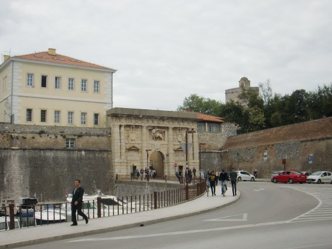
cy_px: 142
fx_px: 422
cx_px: 157
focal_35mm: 44
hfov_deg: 42.9
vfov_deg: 32.8
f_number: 8.9
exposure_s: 1/250
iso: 100
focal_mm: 6.66
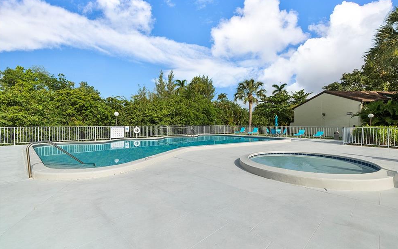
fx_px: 174
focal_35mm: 16
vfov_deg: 71.2
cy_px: 128
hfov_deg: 97.8
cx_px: 207
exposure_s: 1/250
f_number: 11
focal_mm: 10
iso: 100
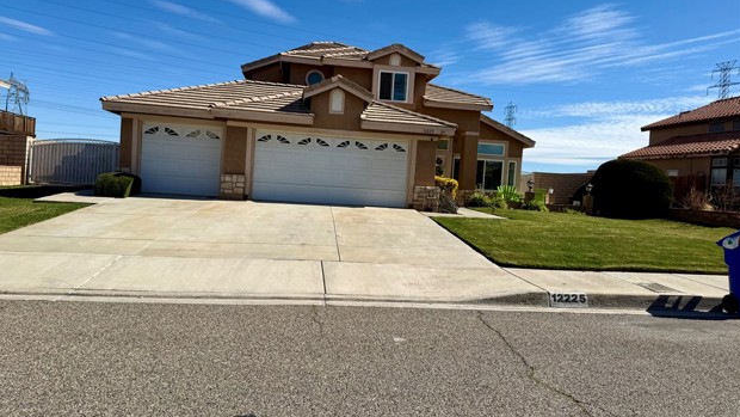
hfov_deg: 69.8
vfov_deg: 42.9
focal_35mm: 27
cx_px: 363
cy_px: 189
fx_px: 530
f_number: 1.78
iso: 80
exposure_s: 1/7353
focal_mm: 6.76
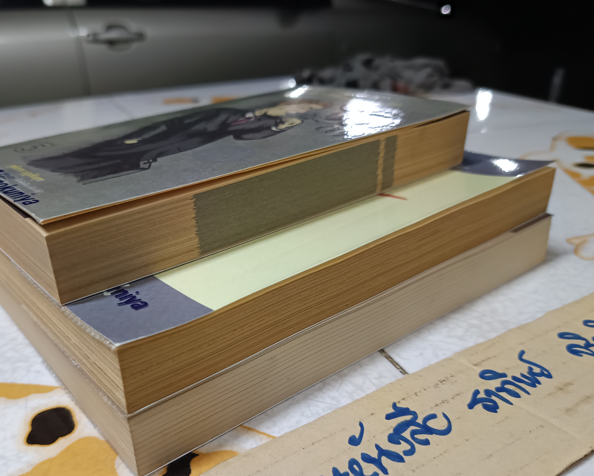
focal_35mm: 32
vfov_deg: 45.5
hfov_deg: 55.3
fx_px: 563
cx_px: 242
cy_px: 289
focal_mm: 5.31
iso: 1018
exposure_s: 1/25
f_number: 1.7
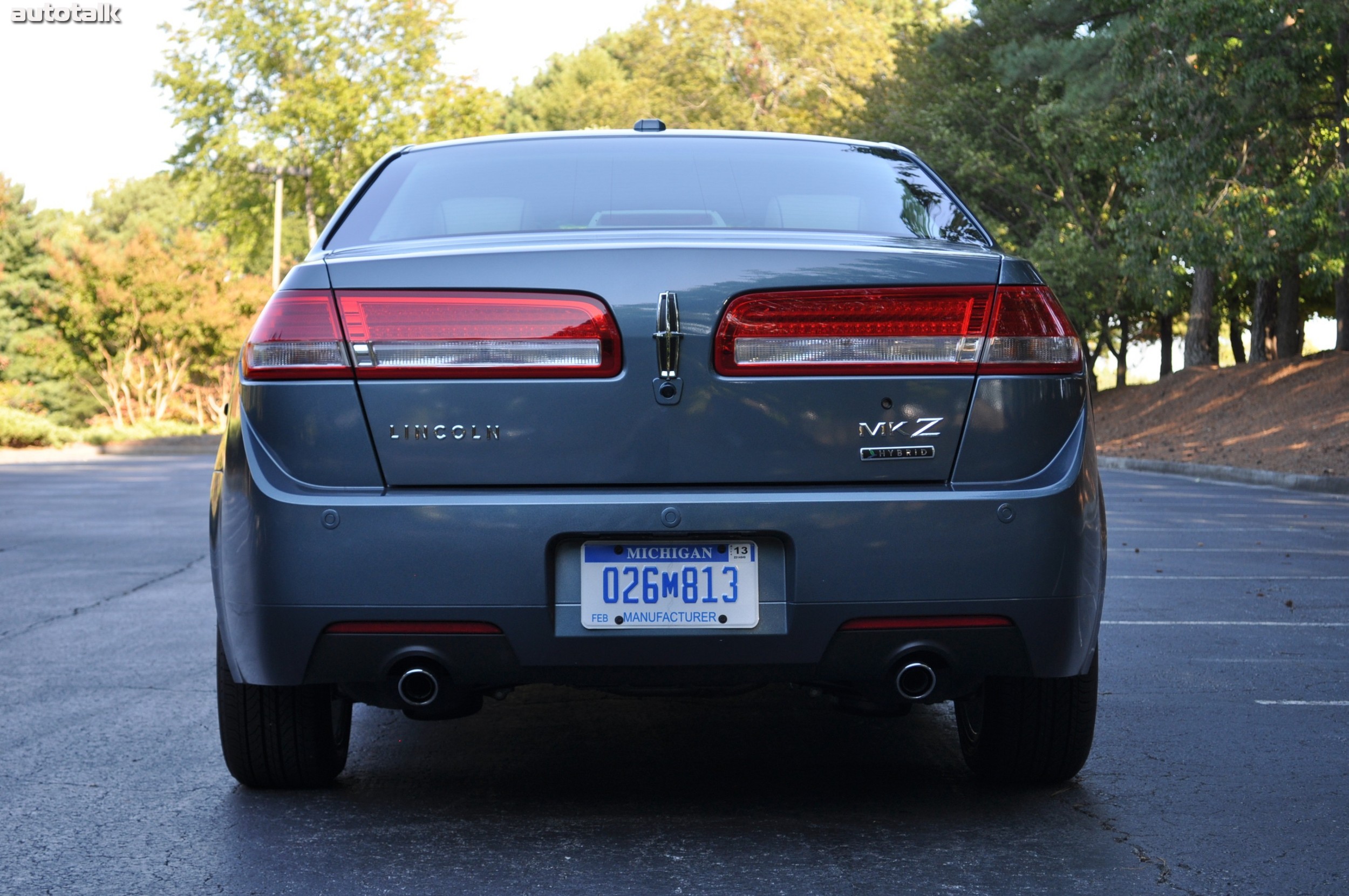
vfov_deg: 20.1
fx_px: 2527
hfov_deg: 29.9
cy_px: 448
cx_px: 674
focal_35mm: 68
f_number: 5.6
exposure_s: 1/125
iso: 220
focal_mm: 45
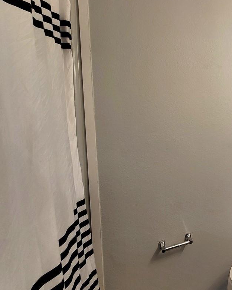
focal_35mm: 26
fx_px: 223
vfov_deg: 64.8
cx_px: 261
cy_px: 105
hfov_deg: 42.1
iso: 100
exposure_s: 1/60.2
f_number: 2.2
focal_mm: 2.2
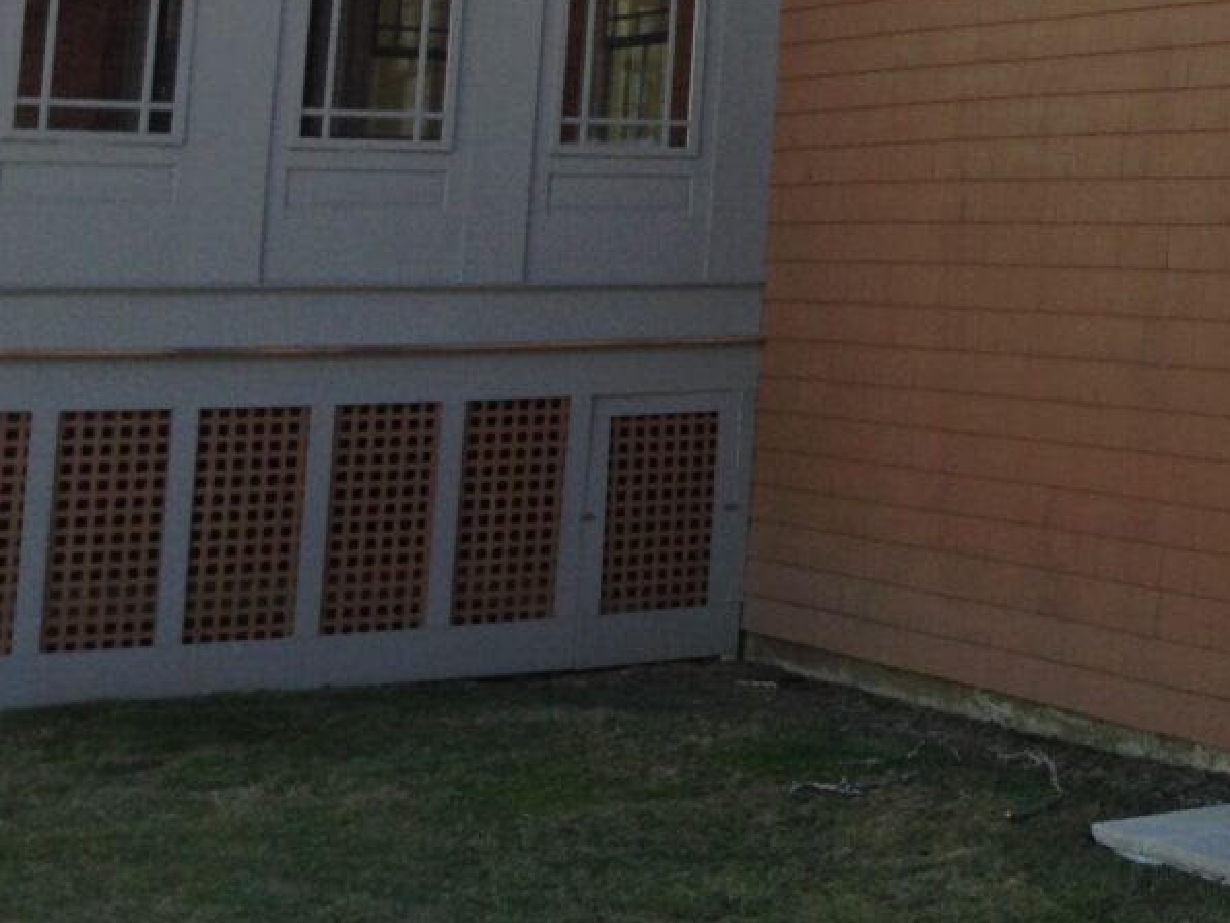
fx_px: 3020
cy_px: -194
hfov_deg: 21.3
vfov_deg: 16.6
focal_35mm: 85
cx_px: 1502
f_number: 2.4
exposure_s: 1/294
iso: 50
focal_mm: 4.12
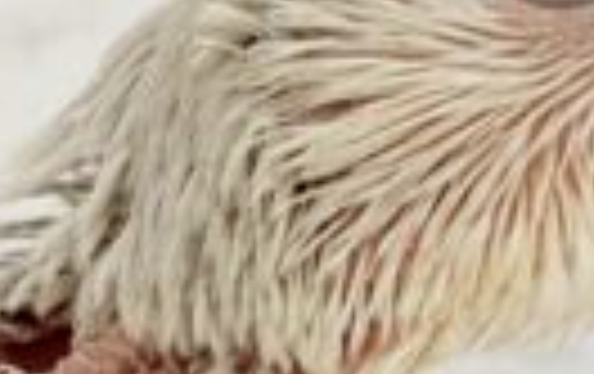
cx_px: 94
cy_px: 424
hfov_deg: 7.8
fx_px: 4330
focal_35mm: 267
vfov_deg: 4.9
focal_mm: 5.96
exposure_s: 1/50
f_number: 1.6
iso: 40
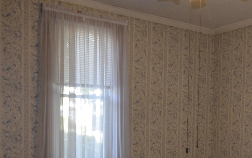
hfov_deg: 42.6
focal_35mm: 44
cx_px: 212
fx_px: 302
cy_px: 123
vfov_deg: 28.7
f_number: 4
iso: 720
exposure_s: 1/60
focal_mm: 10
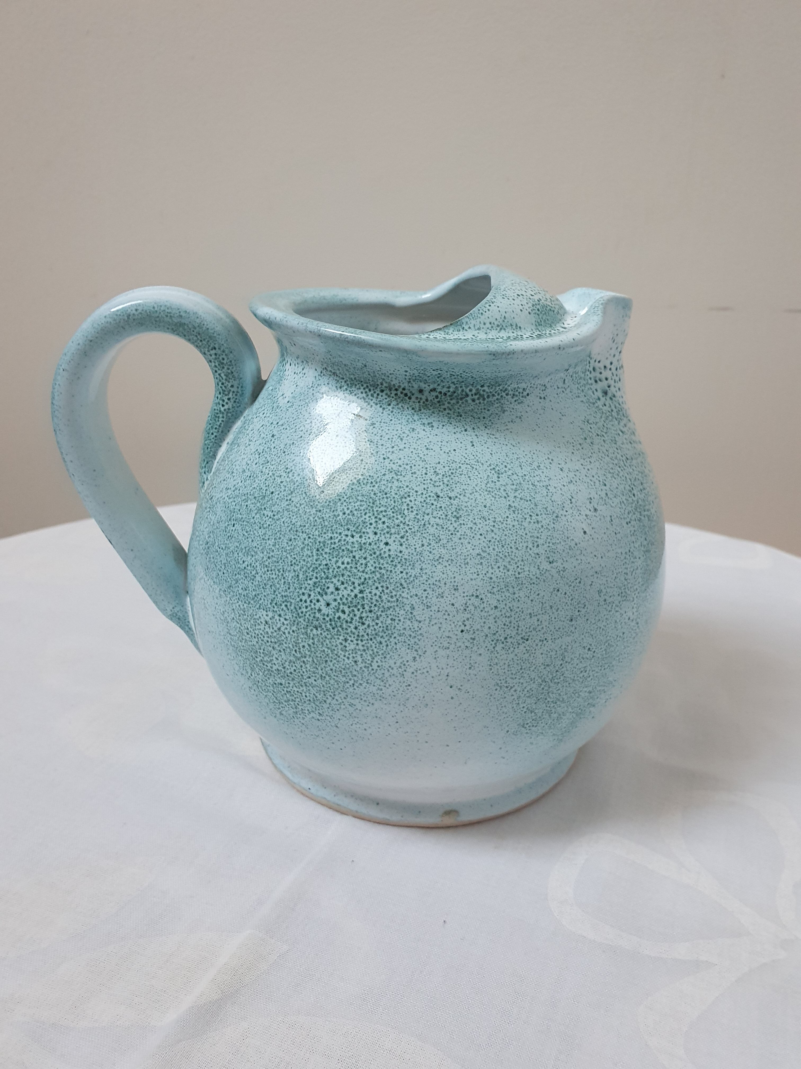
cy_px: 534
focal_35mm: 26
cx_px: 400
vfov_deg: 67.3
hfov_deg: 53.1
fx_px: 802
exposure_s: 1/50
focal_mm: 4.32
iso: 400
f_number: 2.4
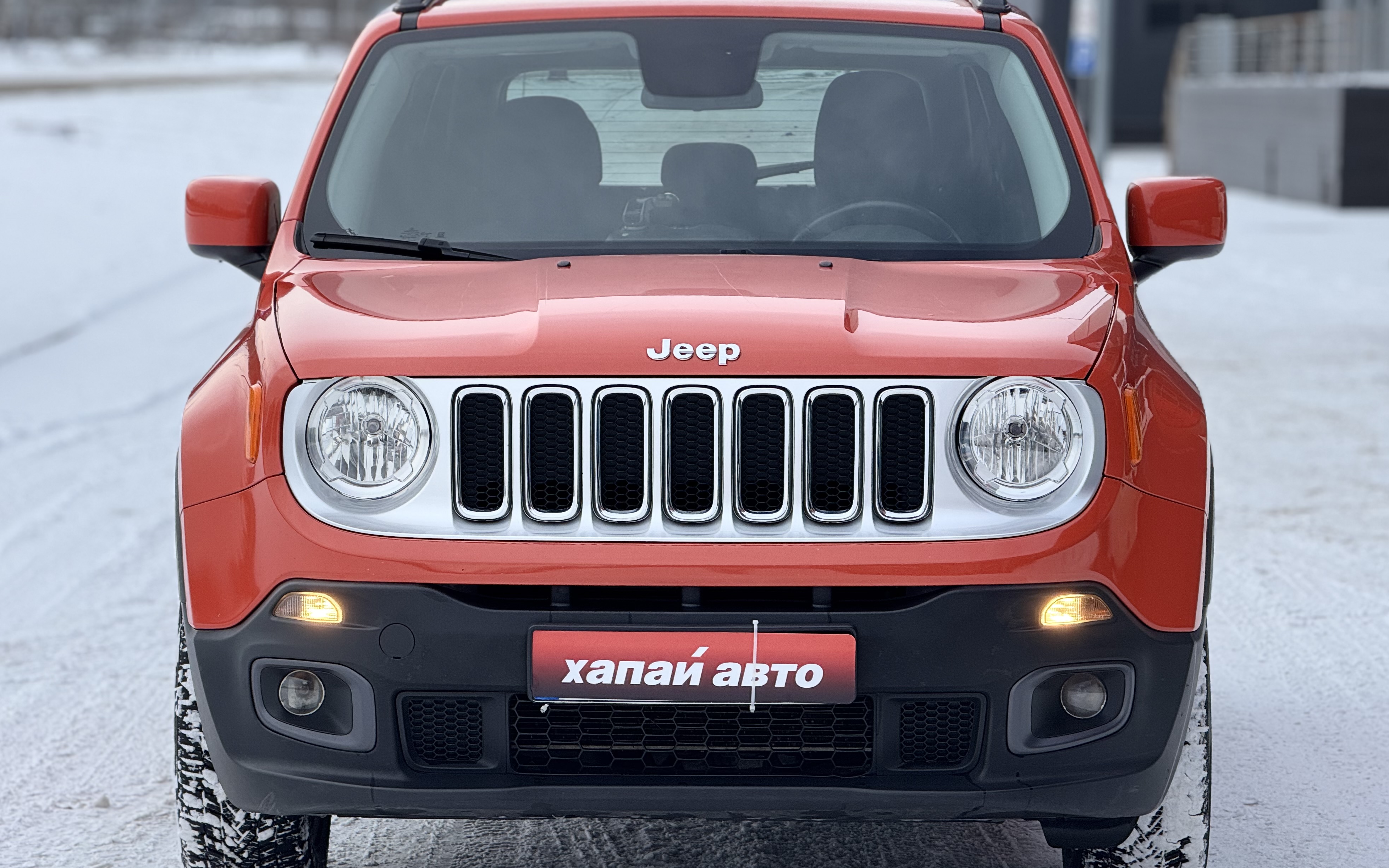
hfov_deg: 15.9
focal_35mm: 131
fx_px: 4959
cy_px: 426
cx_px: 703
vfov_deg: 10.0
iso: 50
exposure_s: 1/464
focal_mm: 15.66
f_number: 2.8
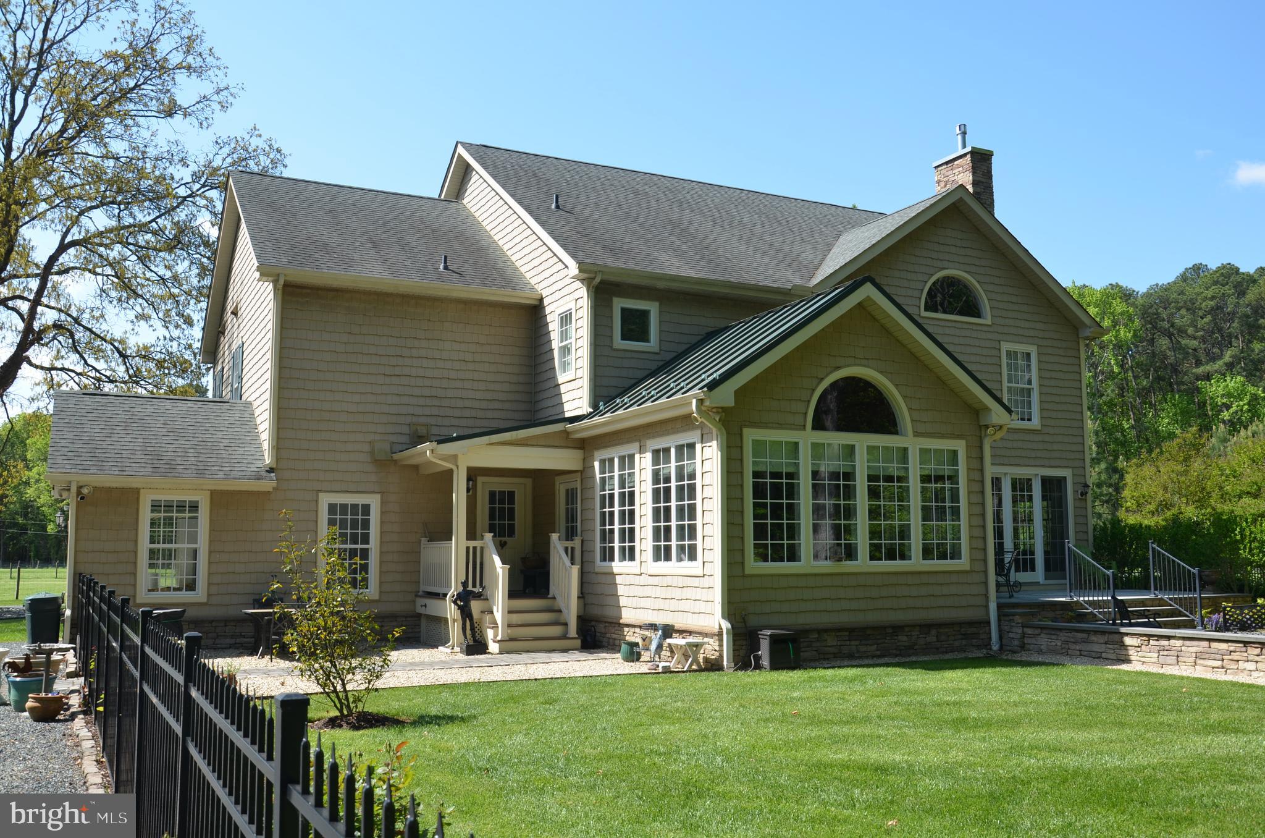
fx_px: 1104
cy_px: 419
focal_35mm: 32
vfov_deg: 41.5
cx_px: 632
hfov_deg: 59.6
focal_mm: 21
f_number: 8
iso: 160
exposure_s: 1/250
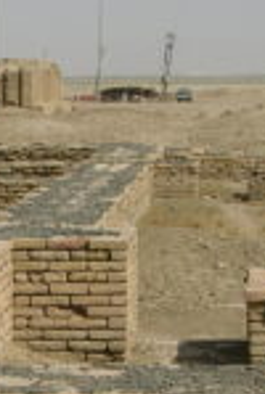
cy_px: 296
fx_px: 1956
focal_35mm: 178
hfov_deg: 7.6
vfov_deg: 11.5
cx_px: -127
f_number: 8
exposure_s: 1/250
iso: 50
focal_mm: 8.9
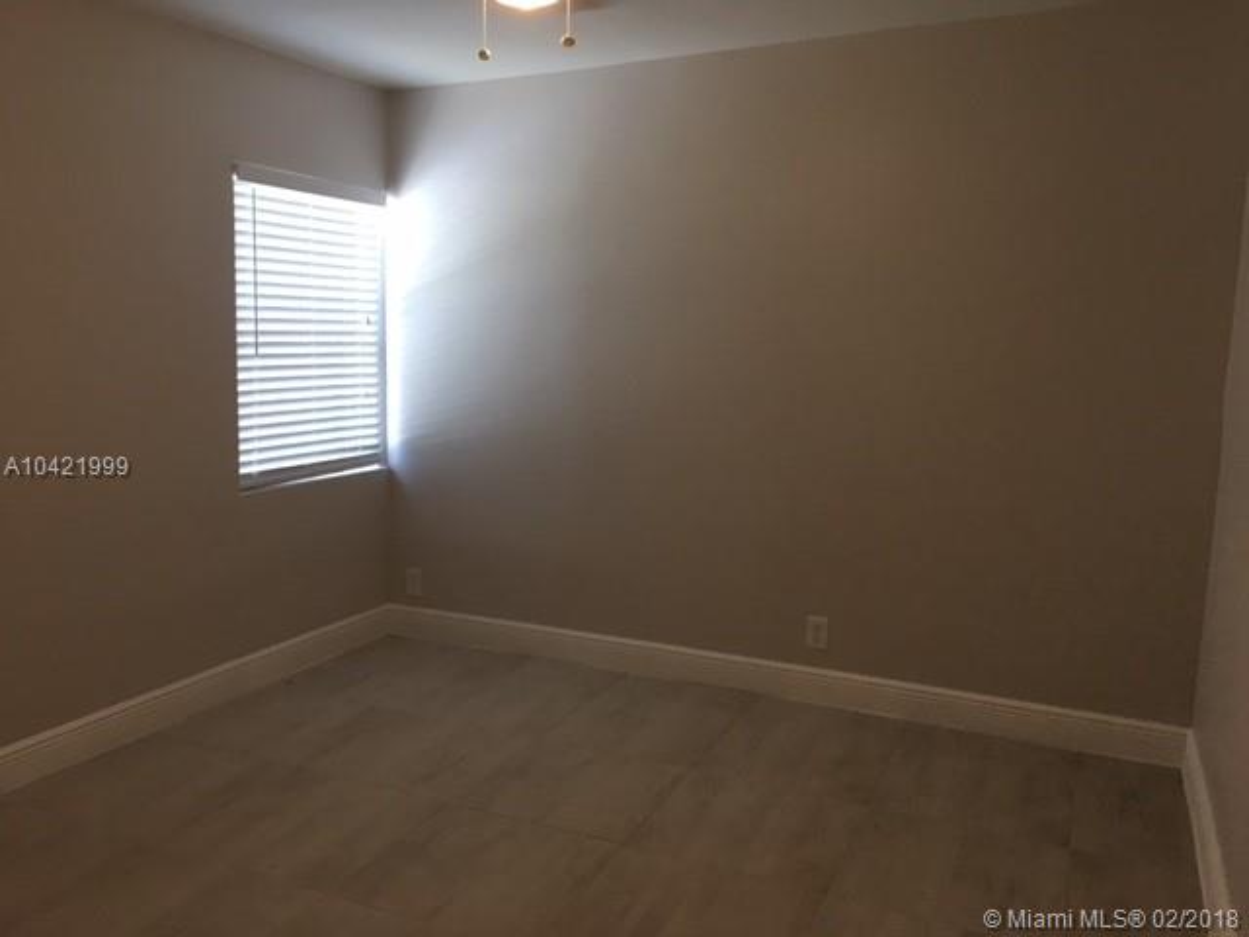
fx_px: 1046
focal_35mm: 29
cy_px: 468
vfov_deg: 48.2
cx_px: 624
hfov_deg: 61.7
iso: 25
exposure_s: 1/15
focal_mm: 4.15
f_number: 2.2
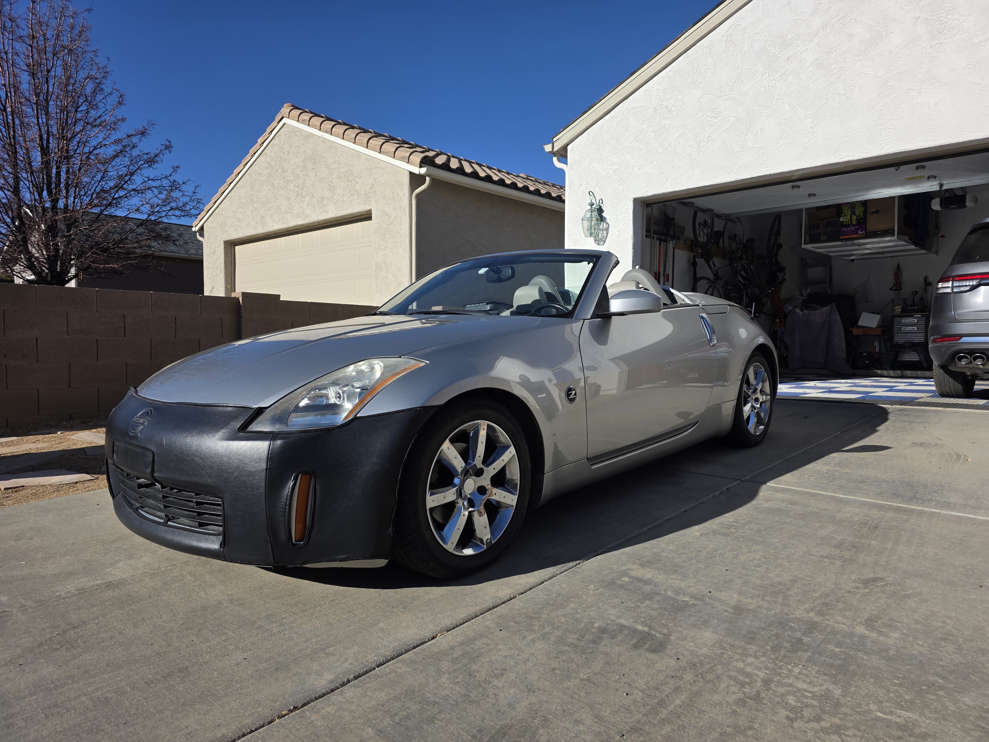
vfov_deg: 58.9
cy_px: 371
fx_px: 657
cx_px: 494
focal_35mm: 23
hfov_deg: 73.9
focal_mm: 6.3
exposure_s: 1/6574
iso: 80
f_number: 1.7
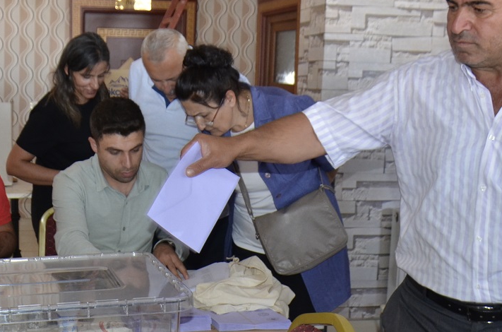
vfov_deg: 23.6
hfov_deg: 34.4
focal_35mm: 57
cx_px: 125
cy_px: 144
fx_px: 793
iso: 800
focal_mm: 18
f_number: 3.5
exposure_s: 1/60
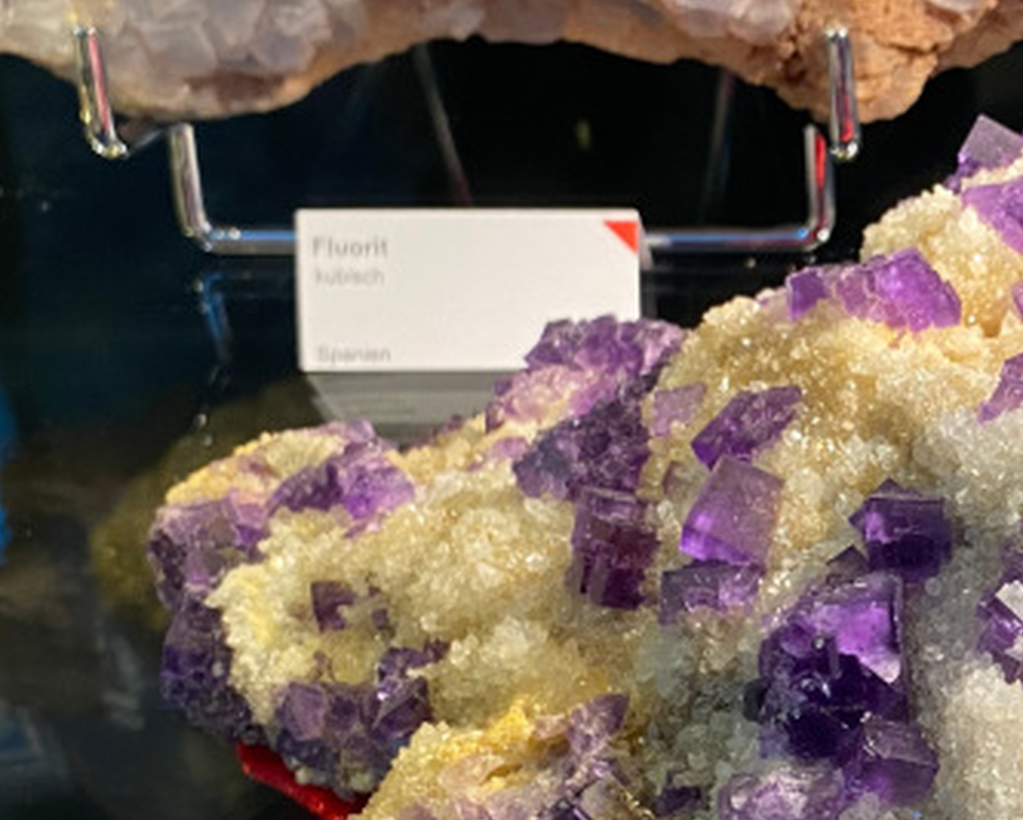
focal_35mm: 78
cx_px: 1118
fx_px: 2364
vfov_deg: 19.6
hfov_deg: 23.0
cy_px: 587
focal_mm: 4.25
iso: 125
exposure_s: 1/78
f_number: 1.8
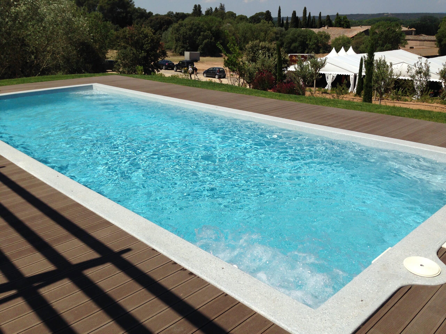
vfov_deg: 42.9
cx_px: 223
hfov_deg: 55.4
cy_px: 167
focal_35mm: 33
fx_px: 425
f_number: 2.4
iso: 50
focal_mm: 4.12
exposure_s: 1/3195
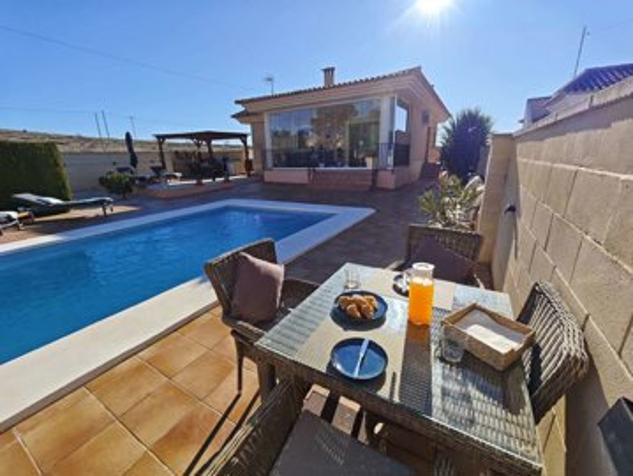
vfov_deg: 85.8
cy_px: 238
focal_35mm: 14
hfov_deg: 102.0
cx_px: 316
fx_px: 256
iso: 50
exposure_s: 1/799
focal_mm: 2.16
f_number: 2.2
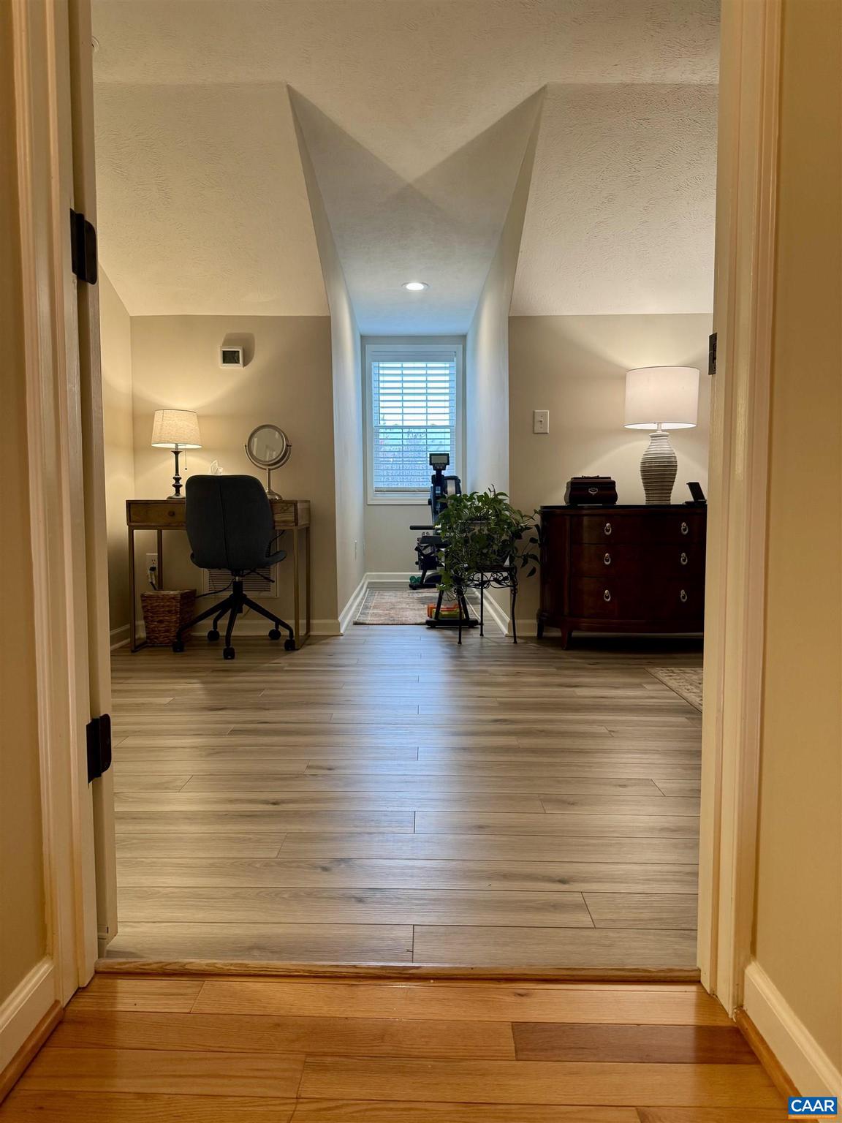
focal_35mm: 24
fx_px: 778
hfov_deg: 56.8
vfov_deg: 71.6
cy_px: 562
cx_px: 421
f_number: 1.78
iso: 160
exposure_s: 1/60
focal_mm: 6.76
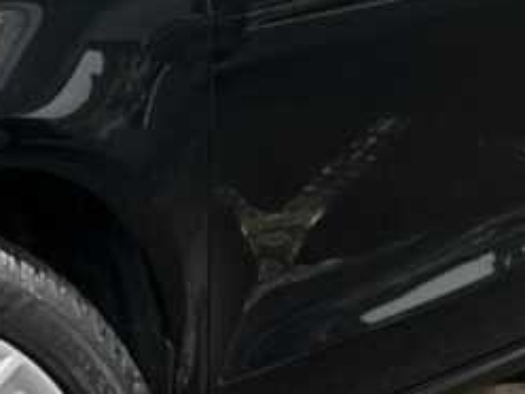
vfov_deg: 9.0
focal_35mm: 161
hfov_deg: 11.6
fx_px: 2442
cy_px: -210
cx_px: -334
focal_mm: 5.1
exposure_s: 1/100
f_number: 1.6
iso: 50
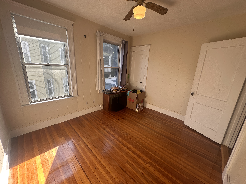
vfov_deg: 85.7
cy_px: 92
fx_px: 99
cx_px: 123
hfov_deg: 102.1
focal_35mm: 14
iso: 40
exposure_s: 1/120
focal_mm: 2.22
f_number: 2.2
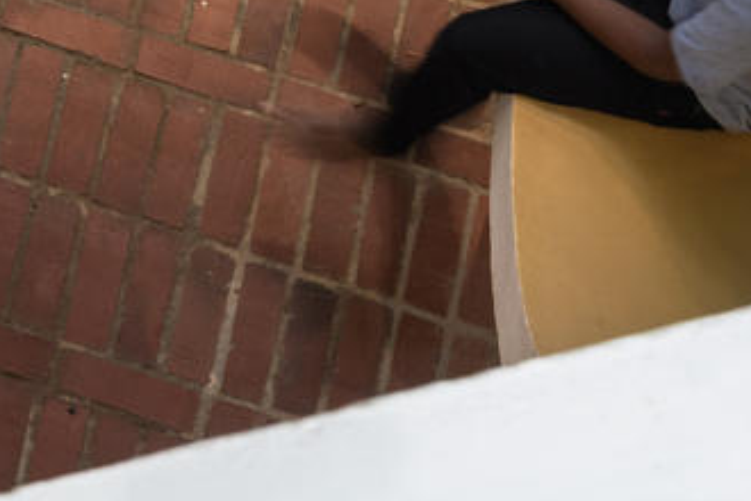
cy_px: -396
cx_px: -447
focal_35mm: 141
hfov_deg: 13.5
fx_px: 2941
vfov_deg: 9.3
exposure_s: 1/1.25
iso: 250
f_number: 7.1
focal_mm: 31
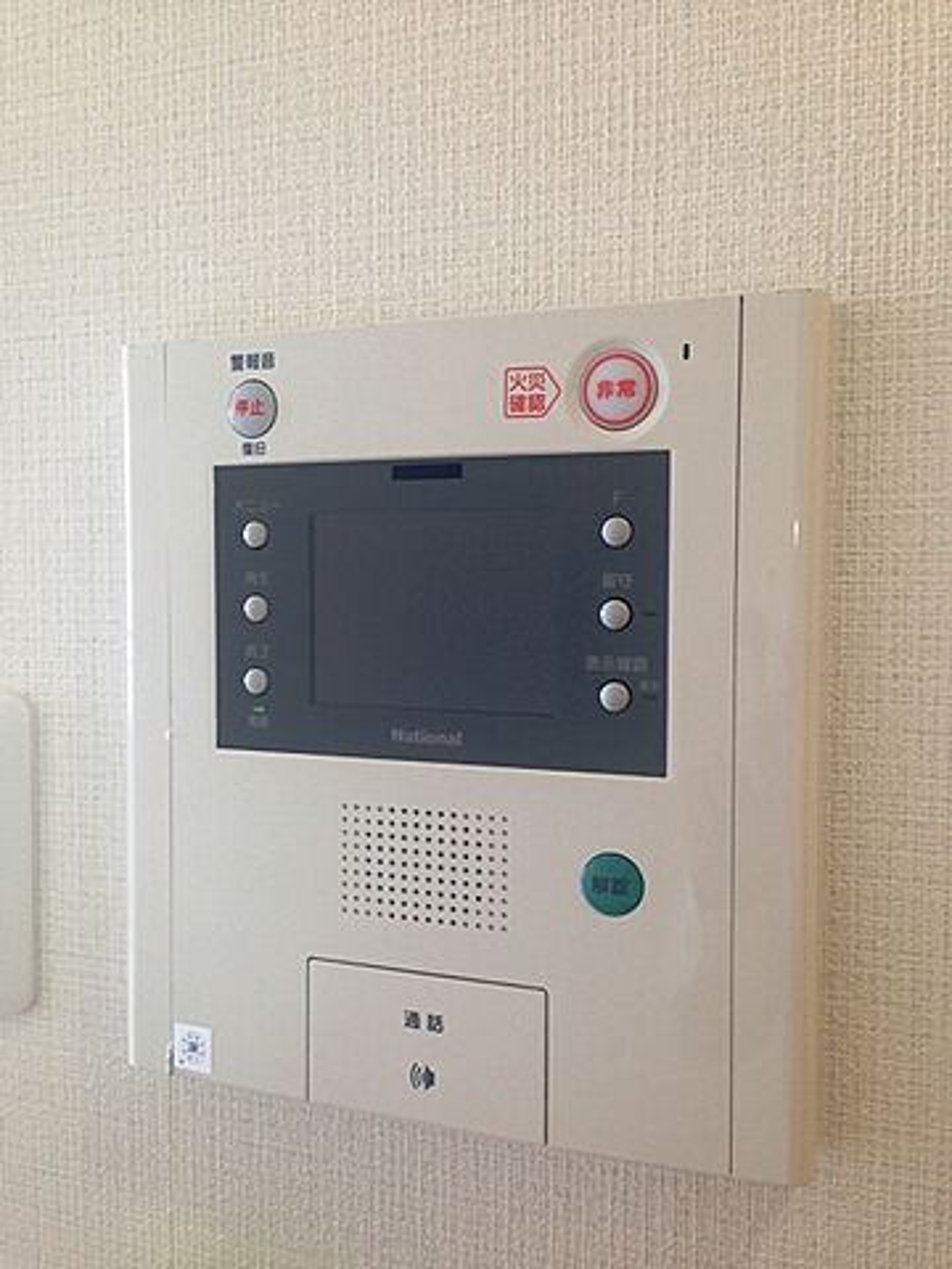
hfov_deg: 42.9
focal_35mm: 33
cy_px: 634
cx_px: 476
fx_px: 1210
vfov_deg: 55.4
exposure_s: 1/40
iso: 64
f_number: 2.4
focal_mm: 4.12
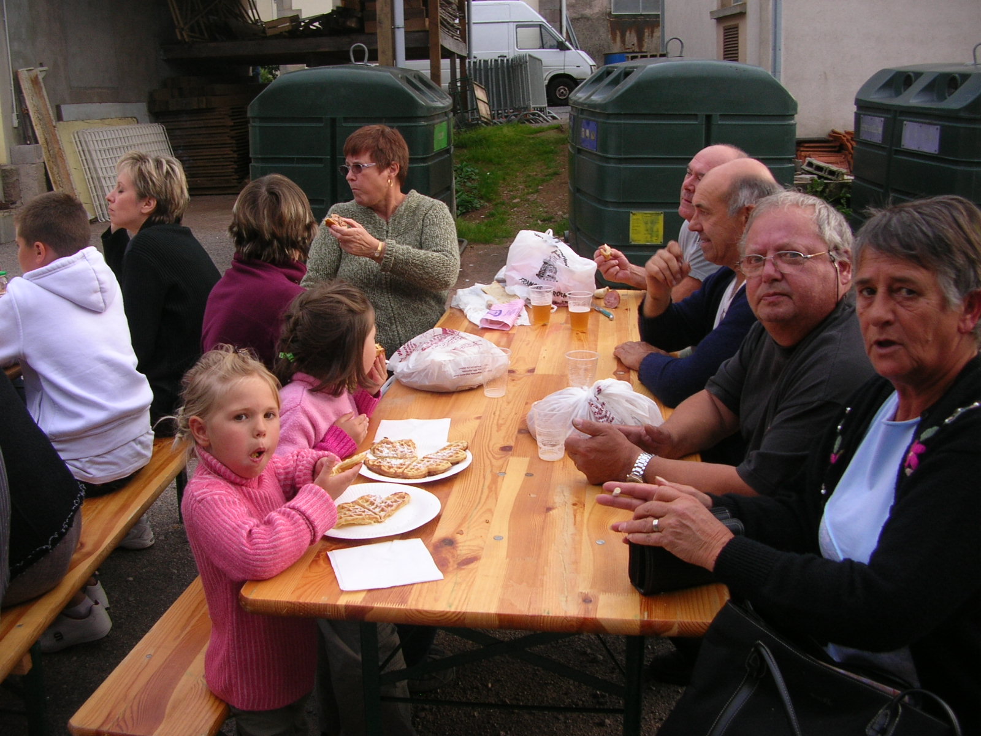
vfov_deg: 40.7
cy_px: 368
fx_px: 992
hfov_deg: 52.6
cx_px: 490
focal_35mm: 35
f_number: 2.8
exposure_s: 1/157
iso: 50
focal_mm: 5.8
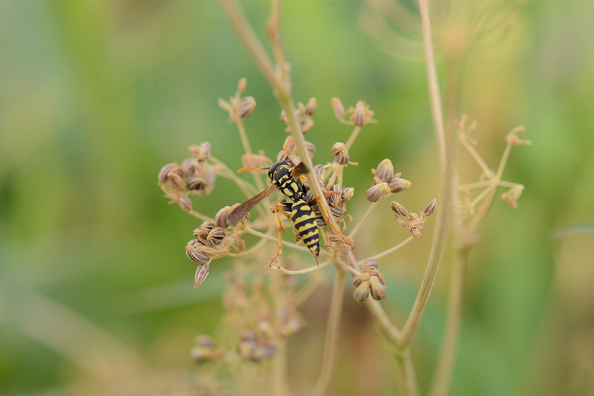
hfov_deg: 19.4
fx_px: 1733
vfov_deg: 13.1
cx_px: 297
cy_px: 198
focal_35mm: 105
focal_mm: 105
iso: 400
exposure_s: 1/160
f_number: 14
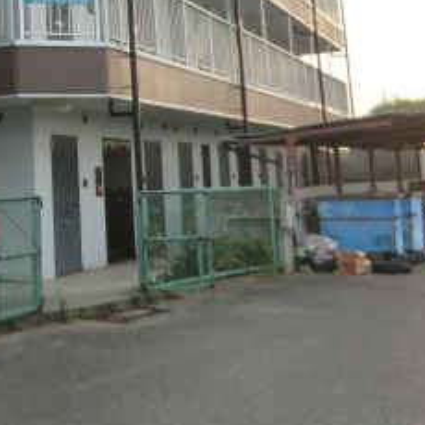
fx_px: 820
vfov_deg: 27.5
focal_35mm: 59
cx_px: -22
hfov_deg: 27.1
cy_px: 9
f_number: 3.2
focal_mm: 4.3
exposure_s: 1/250
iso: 80
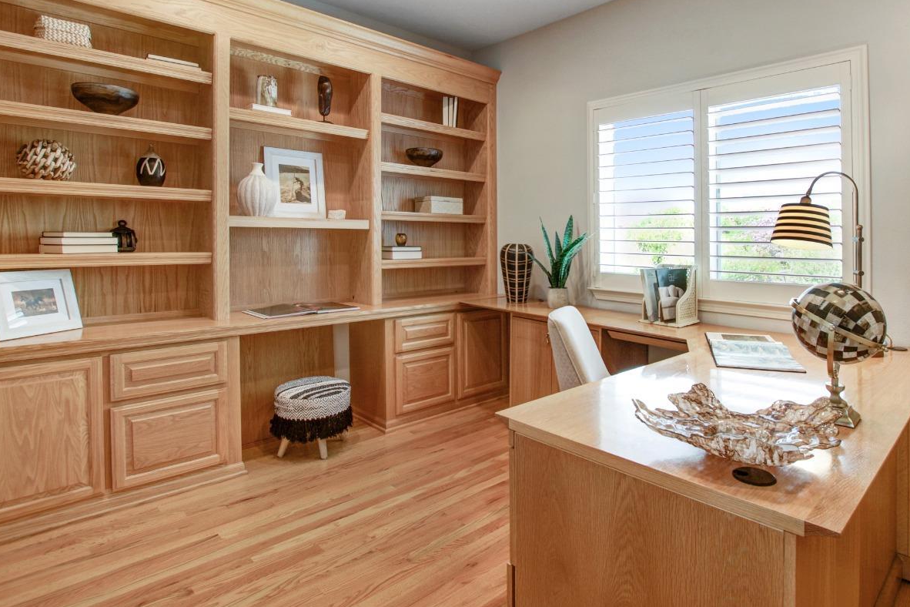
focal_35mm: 19
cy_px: 252
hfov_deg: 86.5
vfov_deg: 64.1
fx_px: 480
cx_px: 511
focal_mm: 10
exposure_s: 1/6
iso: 100
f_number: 8
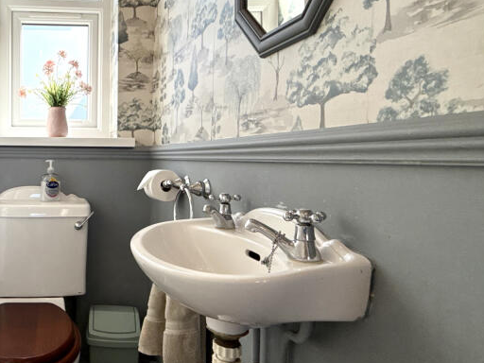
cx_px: 74
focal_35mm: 28
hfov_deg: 57.0
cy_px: 171
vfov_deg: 49.7
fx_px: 391
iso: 64
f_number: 2.2
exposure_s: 1/285
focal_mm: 2.22
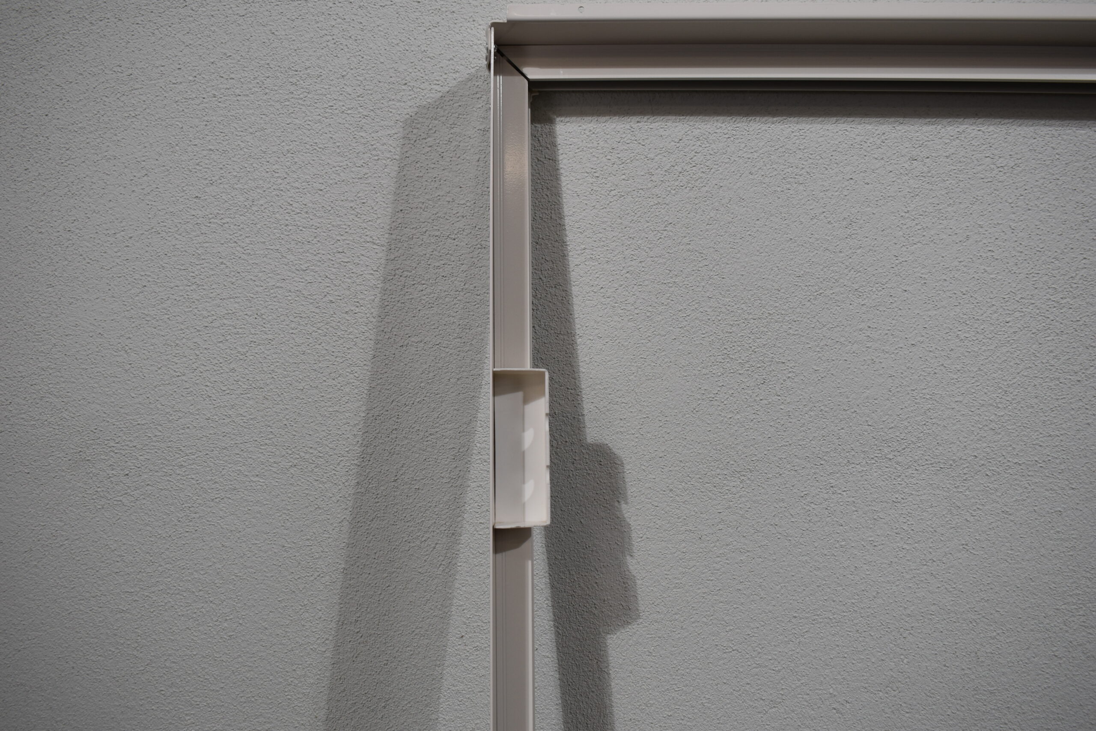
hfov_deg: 55.1
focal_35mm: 34
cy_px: 366
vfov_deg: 38.4
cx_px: 548
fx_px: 1050
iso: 200
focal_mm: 23
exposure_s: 1/125
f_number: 5.6
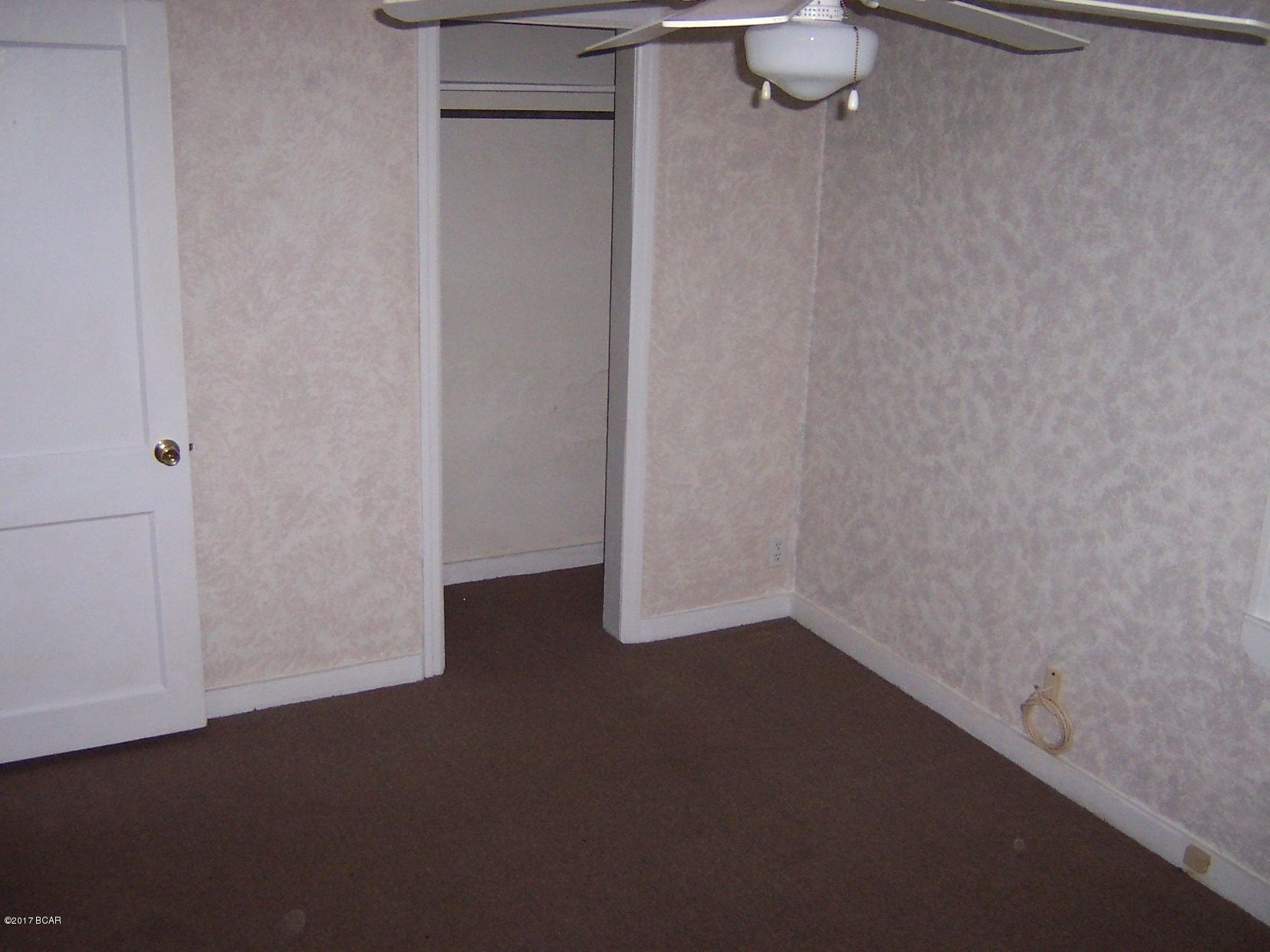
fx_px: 1321
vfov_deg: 39.7
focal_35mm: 36
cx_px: 635
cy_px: 476
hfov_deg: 51.4
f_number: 2.4
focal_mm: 5.6
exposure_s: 1/60
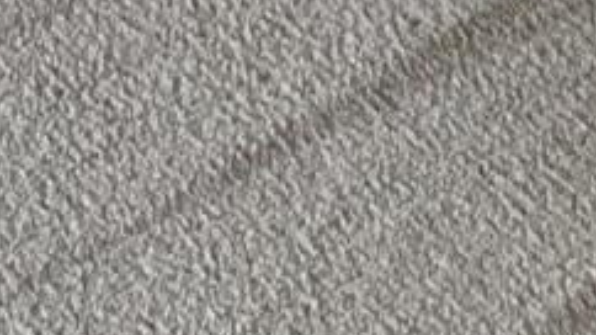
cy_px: -1894
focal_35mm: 234
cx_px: 547
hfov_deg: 9.2
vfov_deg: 4.0
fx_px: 3697
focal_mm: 5.1
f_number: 1.6
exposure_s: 1/120
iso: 64
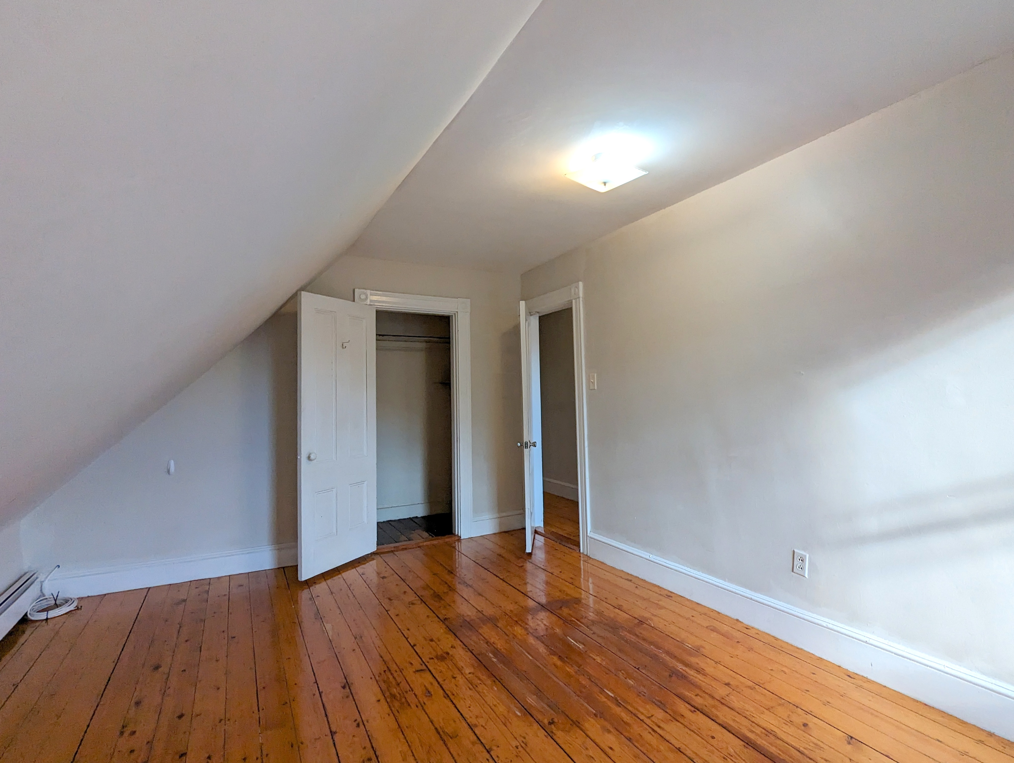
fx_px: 469
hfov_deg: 94.4
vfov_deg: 78.2
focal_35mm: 16
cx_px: 507
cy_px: 382
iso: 101
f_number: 2.2
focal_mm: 2.35
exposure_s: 1/120
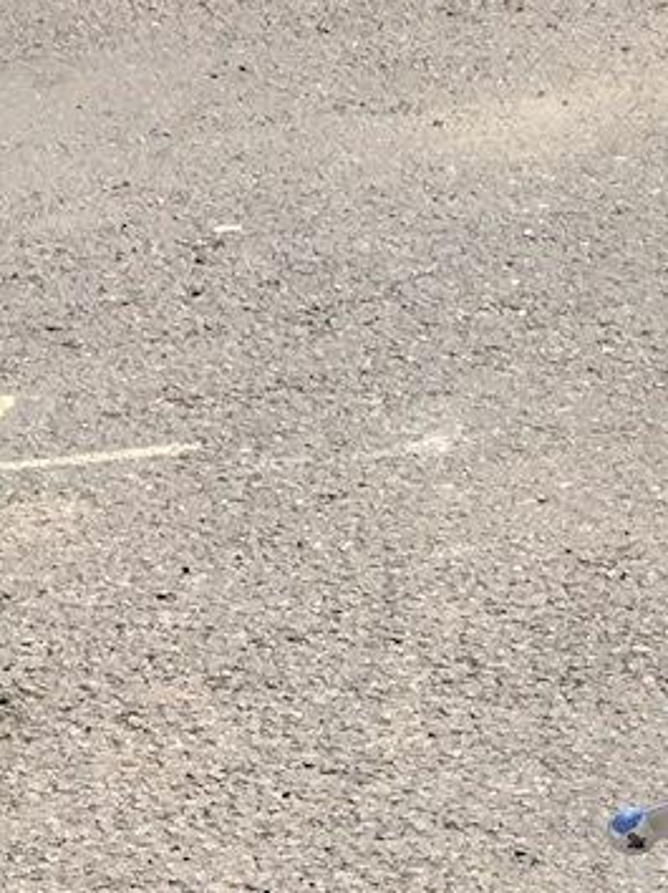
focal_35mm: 168
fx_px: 4328
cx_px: 1928
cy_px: 1039
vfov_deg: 11.6
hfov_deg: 7.8
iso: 25
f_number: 2.2
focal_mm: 4.15
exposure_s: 1/674
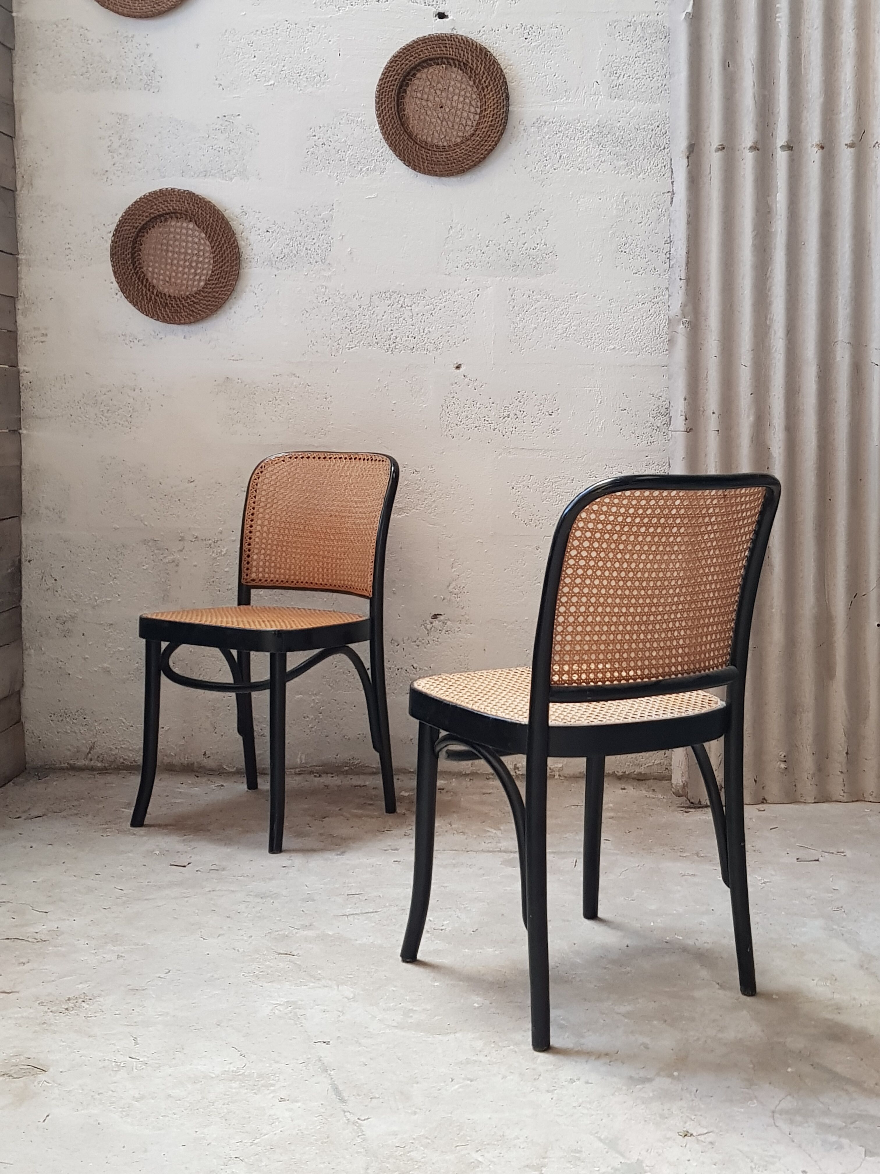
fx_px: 881
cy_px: 587
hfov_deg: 53.1
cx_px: 440
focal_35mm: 26
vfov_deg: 67.3
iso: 125
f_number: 1.7
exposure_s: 1/50
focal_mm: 4.2
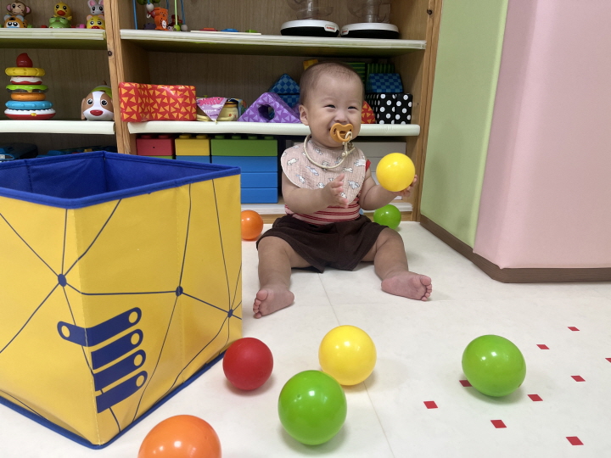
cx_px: 306
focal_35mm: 26
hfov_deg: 67.3
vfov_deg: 53.1
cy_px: 229
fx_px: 459
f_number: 1.6
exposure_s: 1/120
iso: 80
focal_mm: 5.1
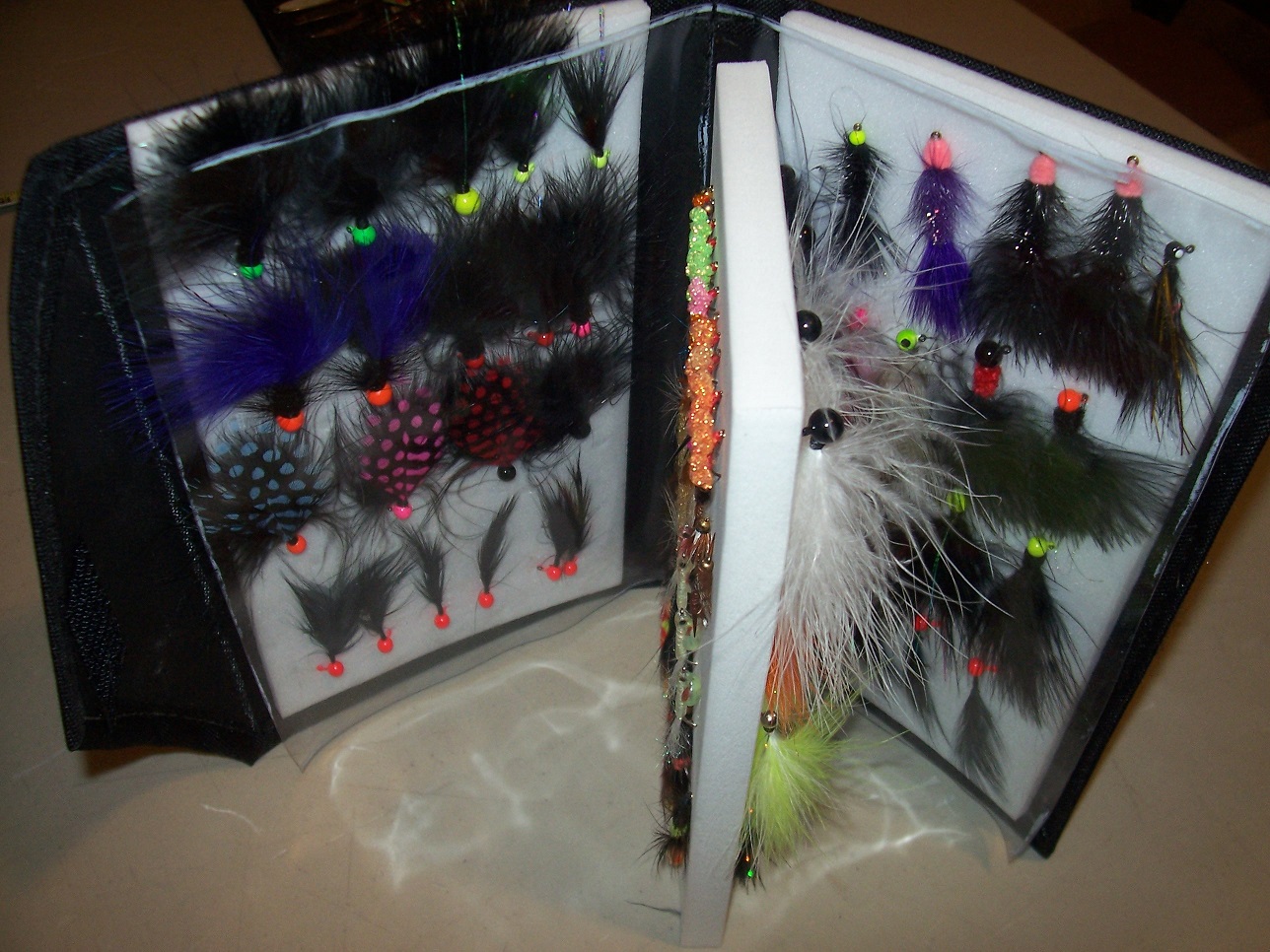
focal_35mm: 34
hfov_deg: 54.0
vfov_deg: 41.8
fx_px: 1247
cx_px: 635
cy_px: 476
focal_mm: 5.6
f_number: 2.7
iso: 125
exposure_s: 1/60
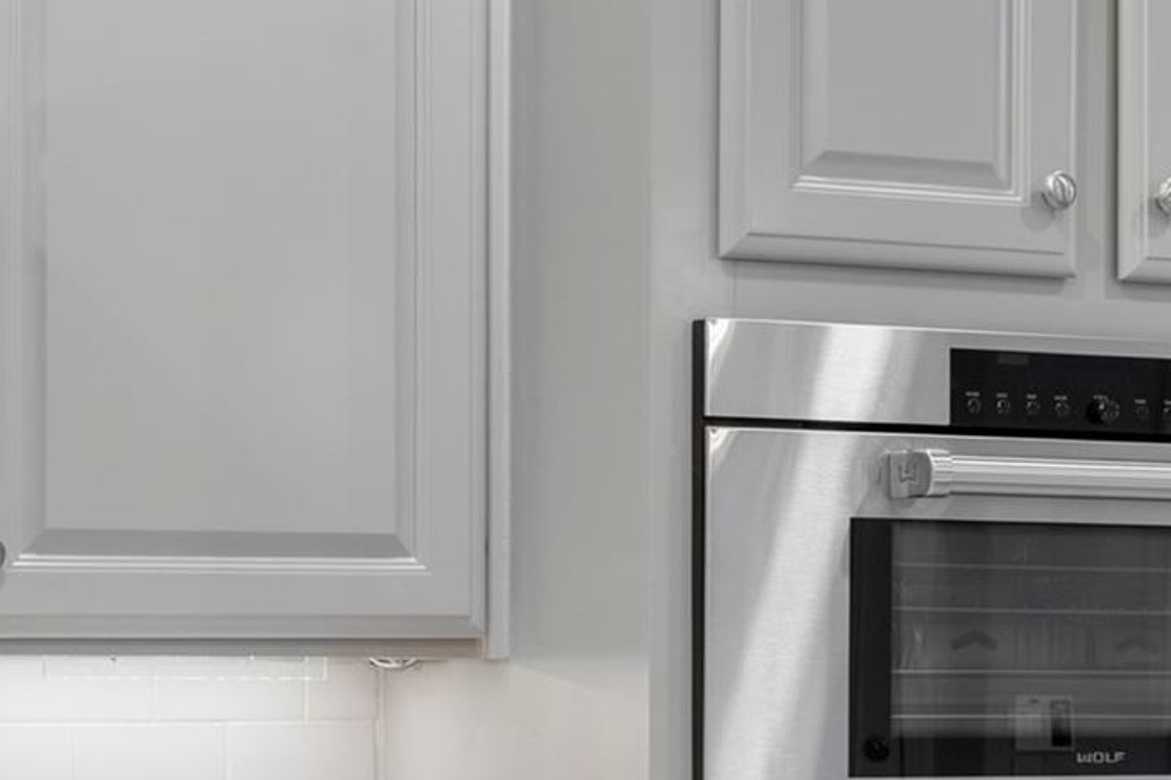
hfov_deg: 19.4
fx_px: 3414
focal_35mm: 105
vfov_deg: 13.0
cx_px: 502
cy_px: 664
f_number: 8
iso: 800
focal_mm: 35
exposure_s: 1/6
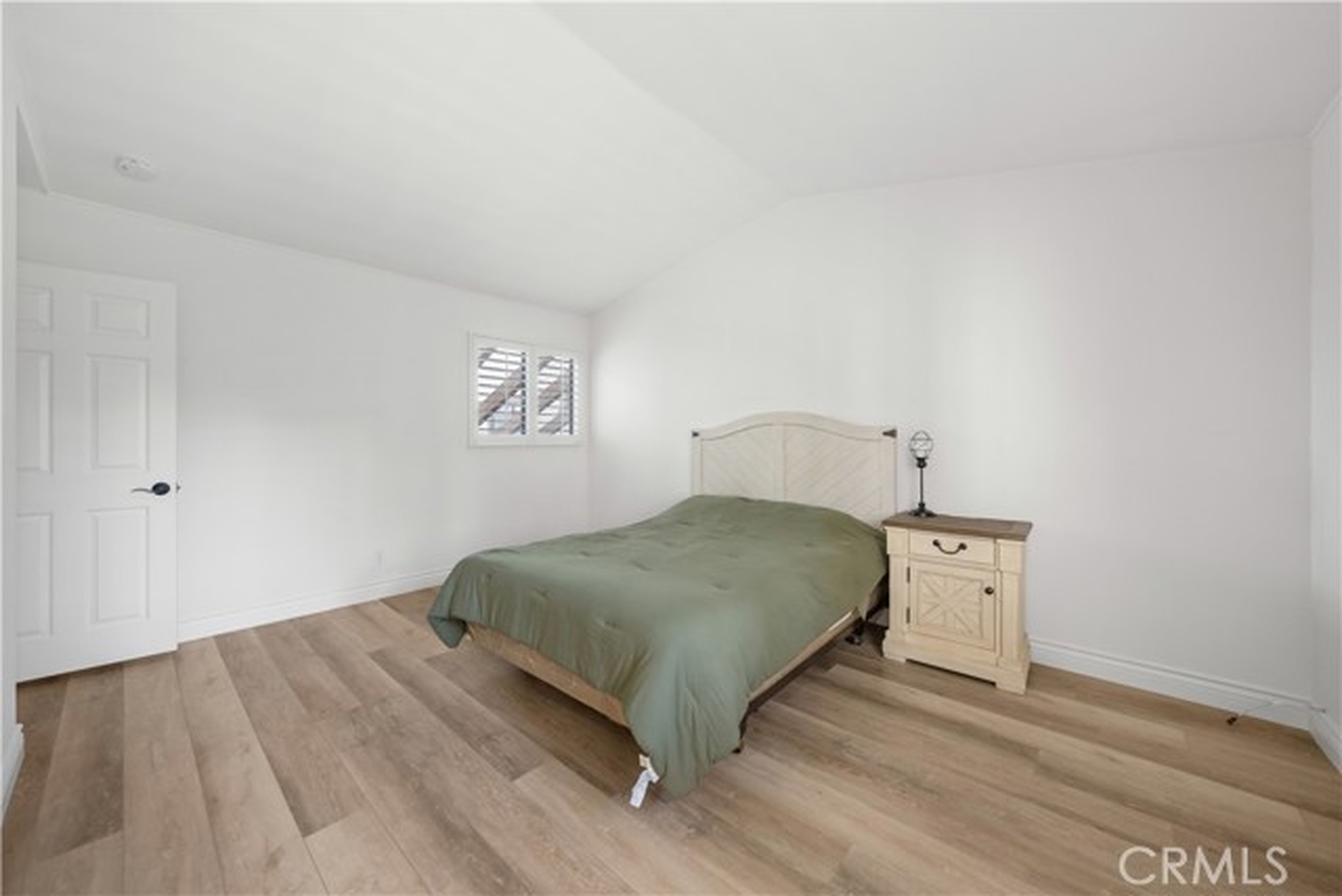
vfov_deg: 85.5
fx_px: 485
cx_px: 671
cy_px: 448
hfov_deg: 108.3
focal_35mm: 13
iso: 1000
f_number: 4
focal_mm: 13
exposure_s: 1/6
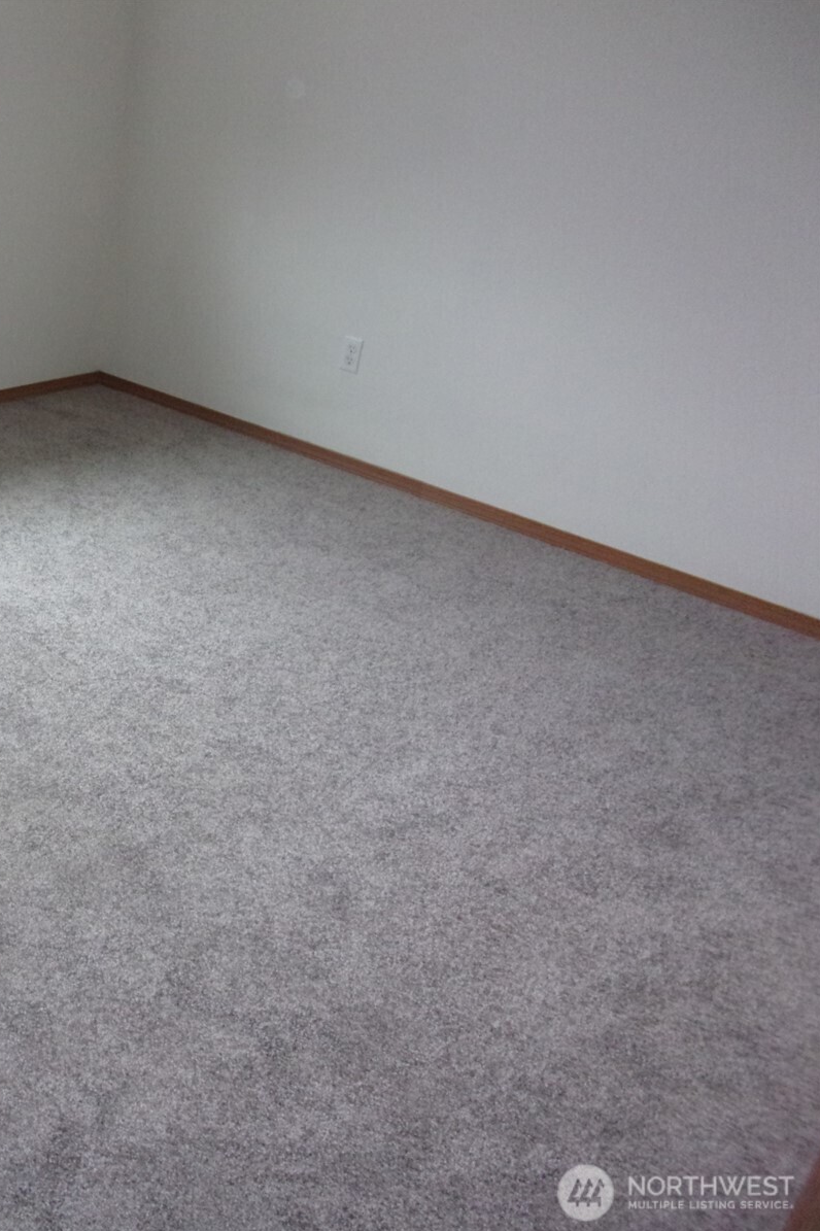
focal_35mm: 39
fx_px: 1333
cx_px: 1
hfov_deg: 31.6
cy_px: 616
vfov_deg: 49.6
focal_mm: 5.1
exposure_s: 1/34
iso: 320
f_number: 3.9
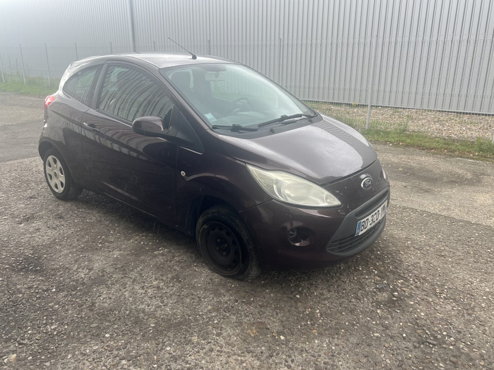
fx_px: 400
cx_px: 239
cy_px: 177
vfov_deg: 49.7
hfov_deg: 63.4
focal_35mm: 28
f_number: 1.5
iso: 64
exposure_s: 1/171
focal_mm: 5.7
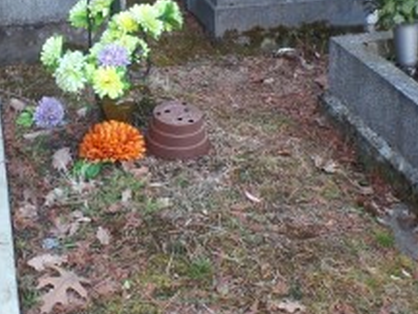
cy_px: 93
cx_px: 209
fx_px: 821
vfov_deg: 21.5
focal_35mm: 68
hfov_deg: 28.6
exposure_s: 1/30
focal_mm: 4.1
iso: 100
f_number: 3.5
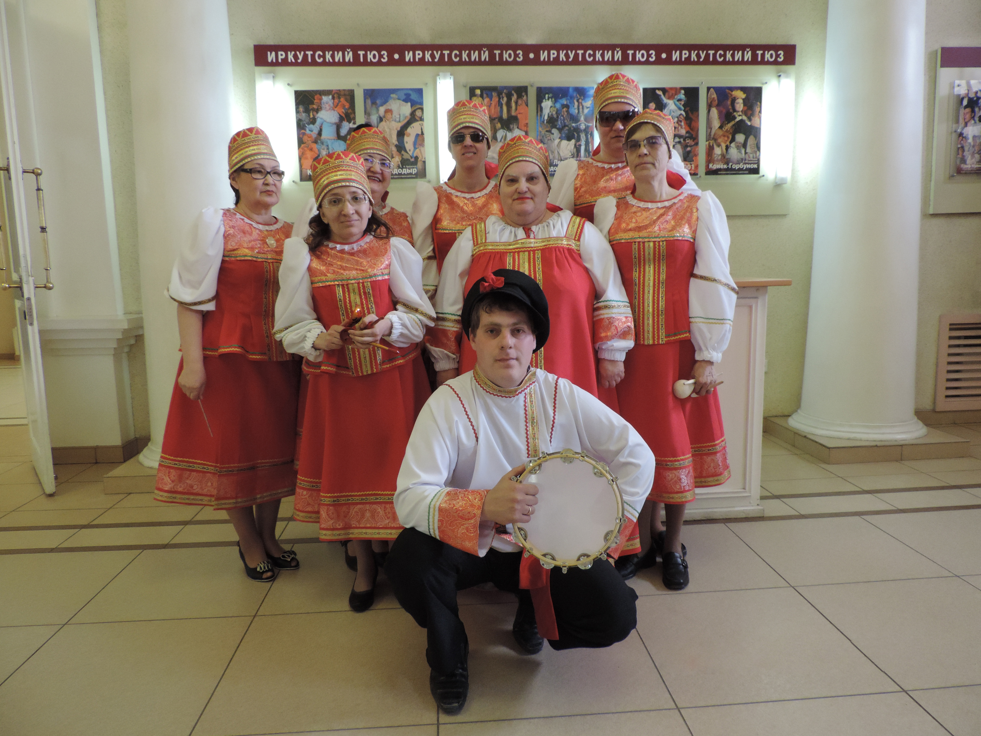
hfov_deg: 71.6
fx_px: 680
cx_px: 490
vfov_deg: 56.8
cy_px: 368
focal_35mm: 24
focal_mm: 4.3
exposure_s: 1/25
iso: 400
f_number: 3
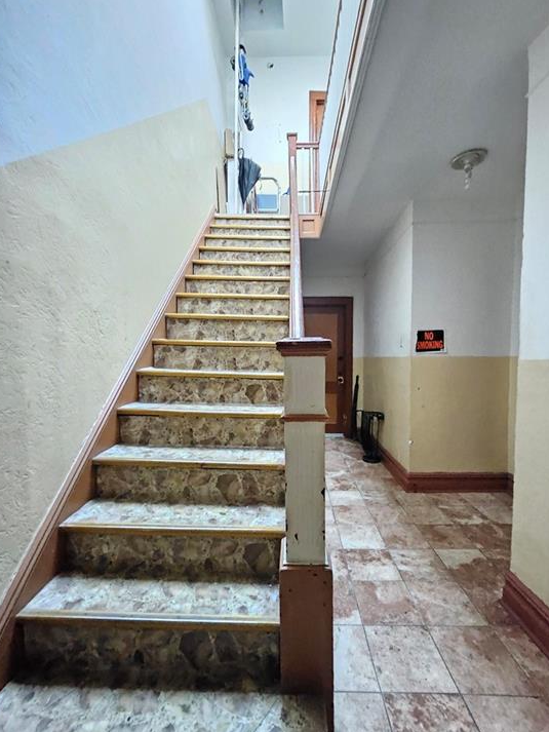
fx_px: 296
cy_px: 375
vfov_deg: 102.0
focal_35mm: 14
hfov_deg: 85.7
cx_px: 282
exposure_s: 1/24
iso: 2500
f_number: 2.2
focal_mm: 1.74
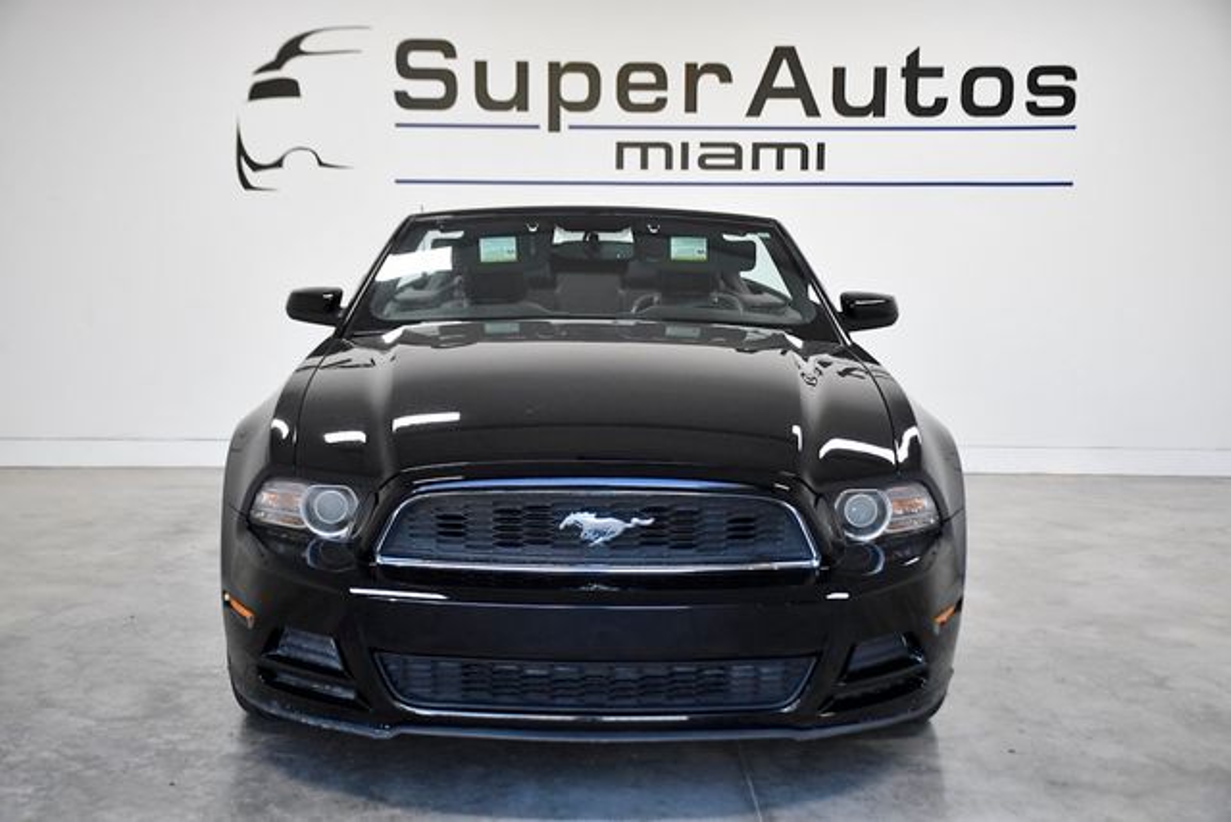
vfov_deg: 28.1
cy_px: 411
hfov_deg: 41.1
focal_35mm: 48
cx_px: 616
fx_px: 1642
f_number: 4
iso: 2500
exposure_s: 1/1000
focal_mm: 32
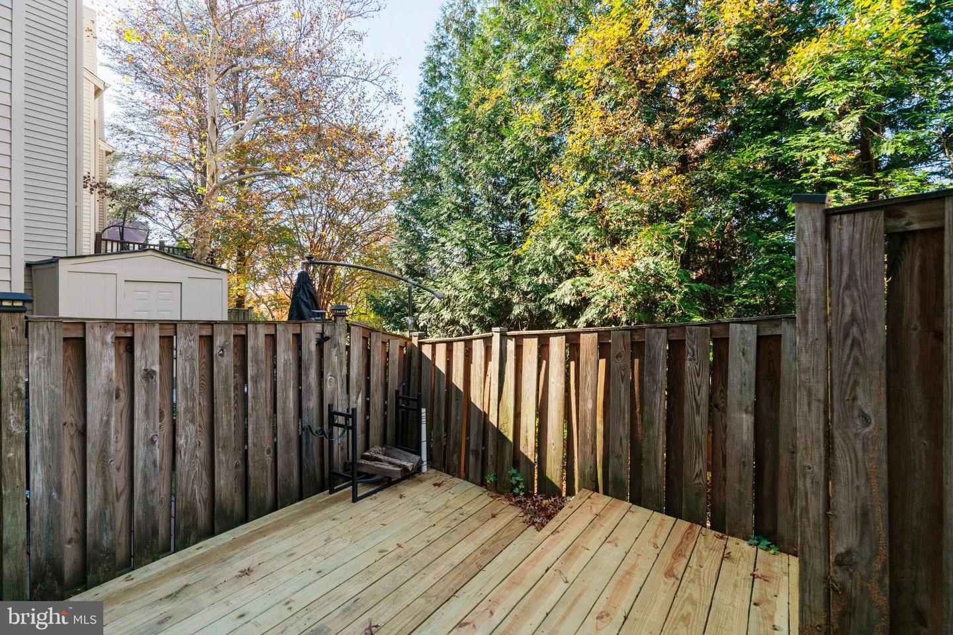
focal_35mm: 16
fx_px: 424
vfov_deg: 73.7
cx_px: 476
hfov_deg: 96.7
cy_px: 318
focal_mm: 16
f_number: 8
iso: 1250
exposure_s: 1/640
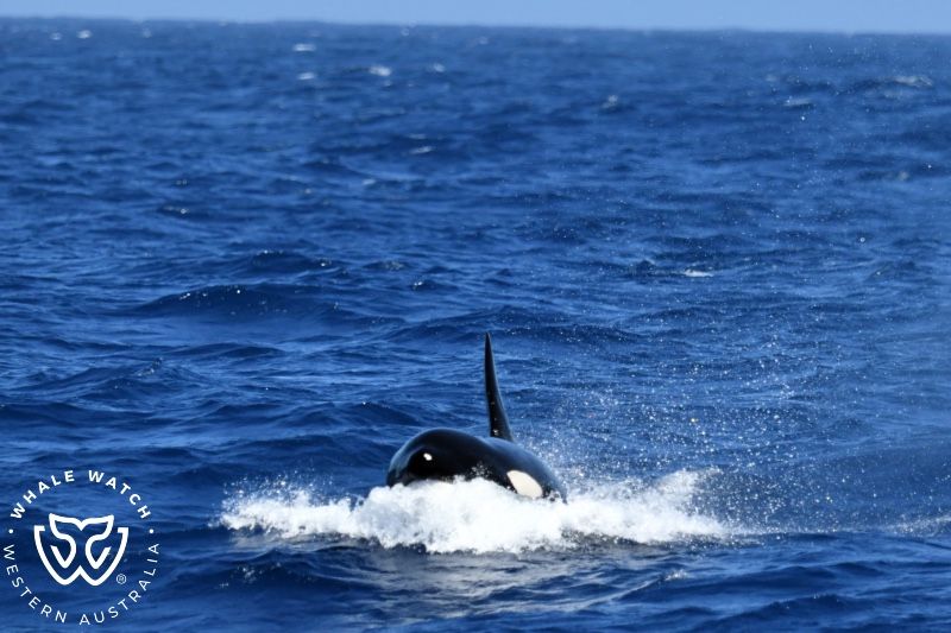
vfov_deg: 3.3
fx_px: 11092
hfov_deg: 4.9
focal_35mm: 420
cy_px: 316
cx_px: 476
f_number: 6
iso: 1400
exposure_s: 1/8000
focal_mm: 420
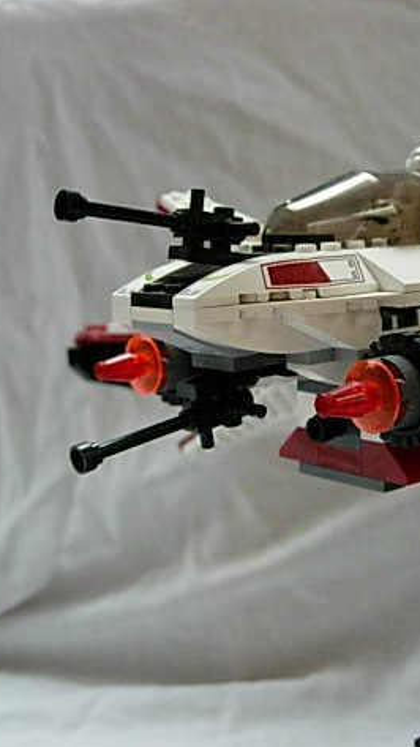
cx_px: 330
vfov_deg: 37.2
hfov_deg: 21.2
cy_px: 376
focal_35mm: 56
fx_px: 1109
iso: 400
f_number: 2.8
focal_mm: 7.8
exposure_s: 1/140
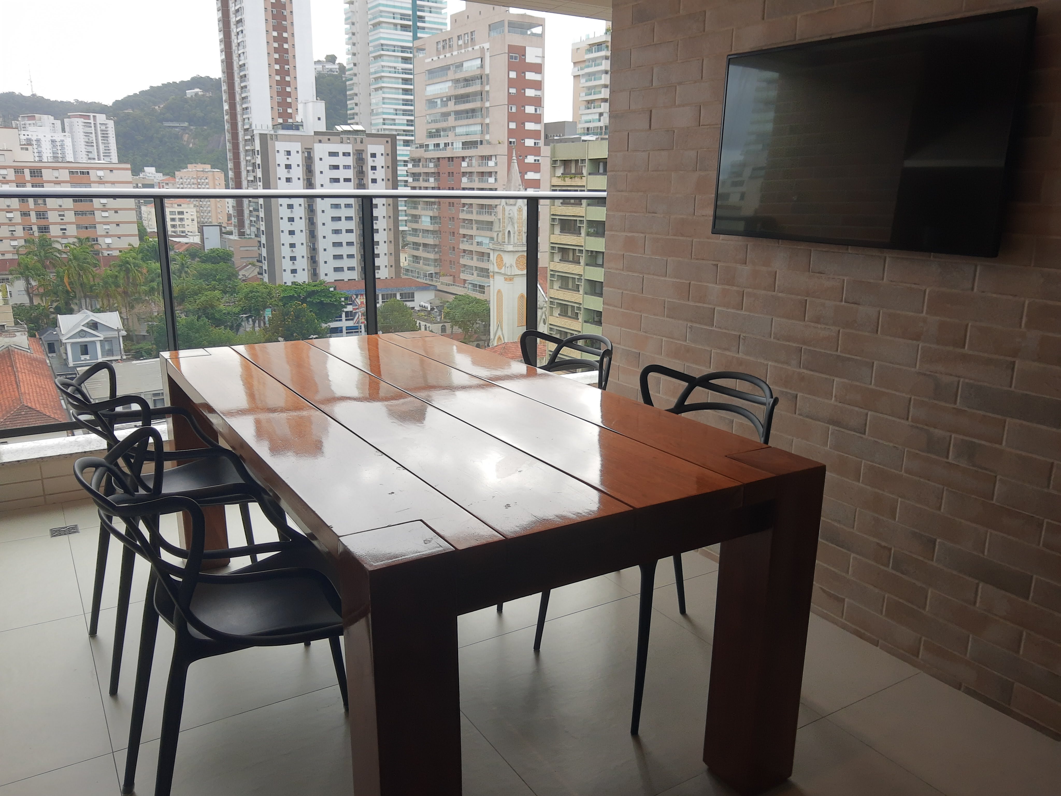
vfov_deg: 53.1
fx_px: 797
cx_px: 530
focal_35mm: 26
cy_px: 398
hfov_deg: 67.3
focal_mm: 3.95
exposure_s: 1/194
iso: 40
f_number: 1.8
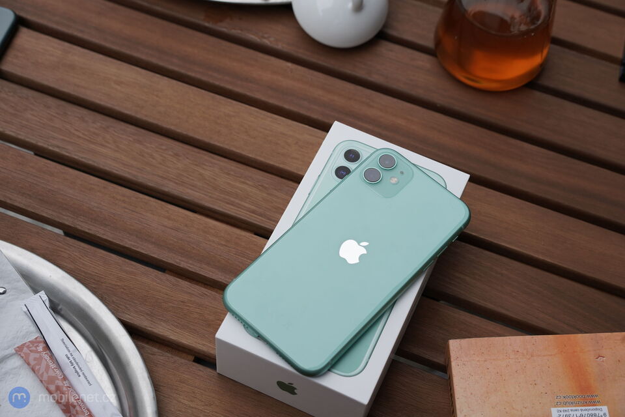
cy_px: 208
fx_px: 955
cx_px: 312
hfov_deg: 36.2
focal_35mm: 55
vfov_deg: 24.6
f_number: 6.3
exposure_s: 1/250
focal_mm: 55
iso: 160
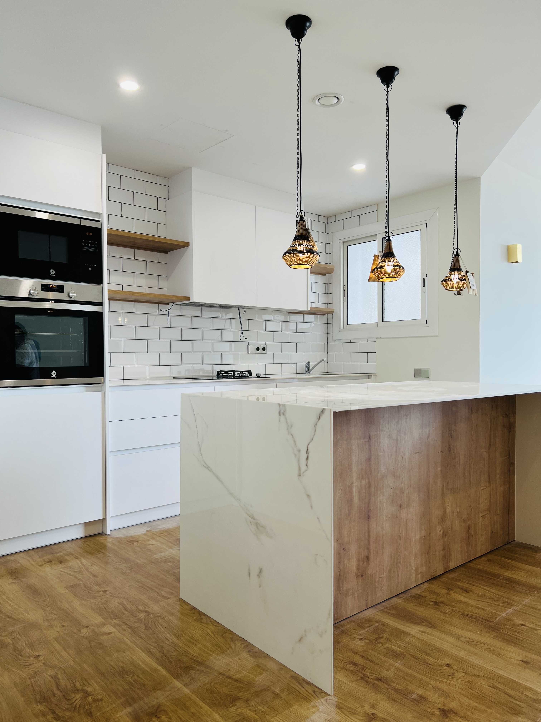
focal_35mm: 26
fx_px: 542
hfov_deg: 53.1
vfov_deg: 67.3
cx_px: 270
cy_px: 361
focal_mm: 5.7
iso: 40
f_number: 1.5
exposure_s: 1/100
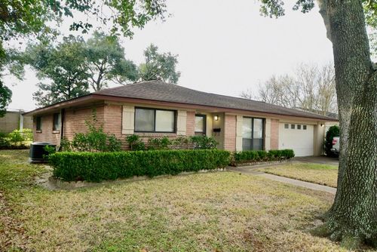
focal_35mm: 25
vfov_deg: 51.3
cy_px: 126
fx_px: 262
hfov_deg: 71.5
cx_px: 188
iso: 400
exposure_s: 1/200
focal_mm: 17
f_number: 7.1
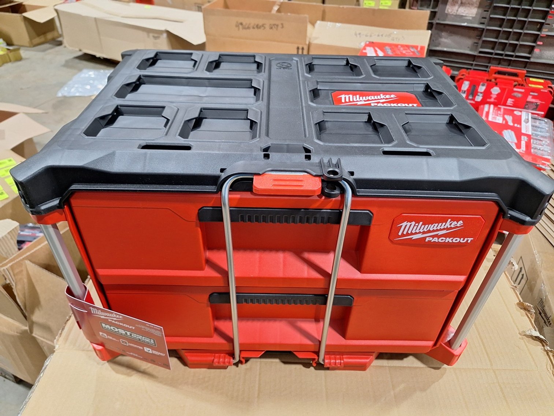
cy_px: 208
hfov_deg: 73.9
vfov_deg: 58.9
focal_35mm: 23
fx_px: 368
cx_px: 277
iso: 200
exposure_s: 1/40
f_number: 1.8
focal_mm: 5.54
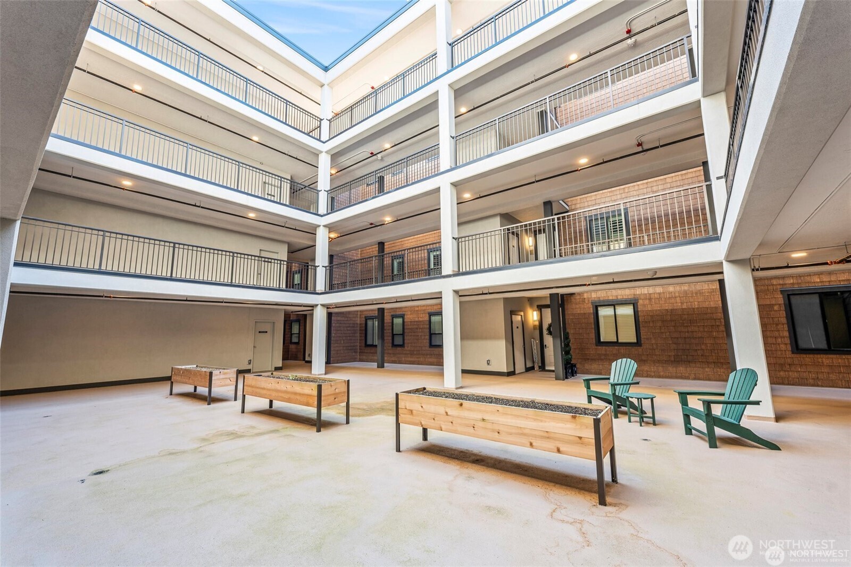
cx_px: 426
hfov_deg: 104.3
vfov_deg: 81.2
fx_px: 331
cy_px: 284
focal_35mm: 14
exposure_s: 1/3
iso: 200
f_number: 10
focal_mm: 14
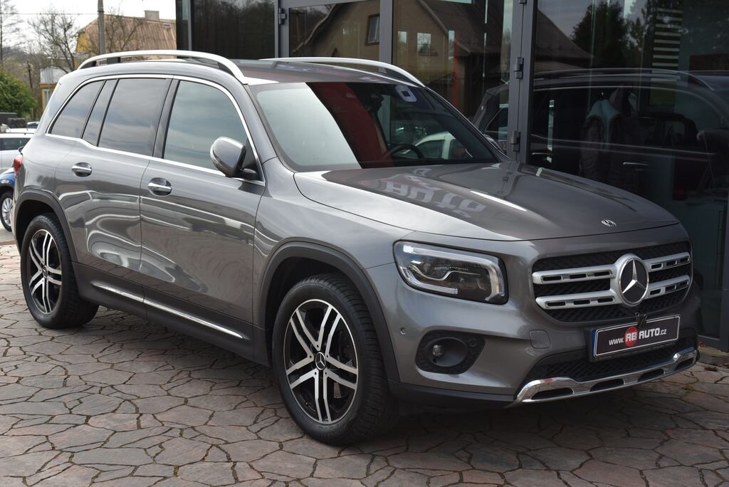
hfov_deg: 38.2
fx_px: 1054
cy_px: 244
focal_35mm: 52
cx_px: 364
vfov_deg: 26.0
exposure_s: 1/320
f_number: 9
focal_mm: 52
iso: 500
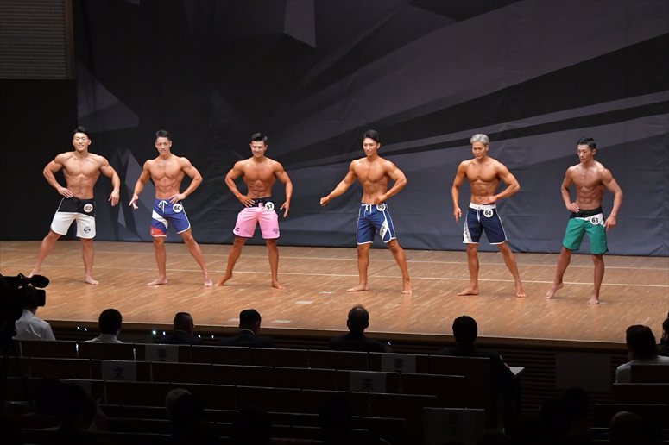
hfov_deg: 18.9
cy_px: 222
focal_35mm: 108
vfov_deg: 12.7
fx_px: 2006
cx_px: 334
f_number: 5.6
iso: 6400
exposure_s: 1/400
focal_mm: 72
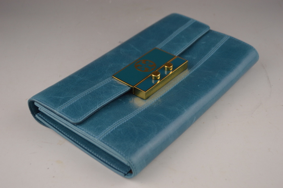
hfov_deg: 36.9
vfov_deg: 25.0
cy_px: 94
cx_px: 142
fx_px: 424
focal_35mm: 54
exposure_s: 1/100
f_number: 5
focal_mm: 36
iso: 400
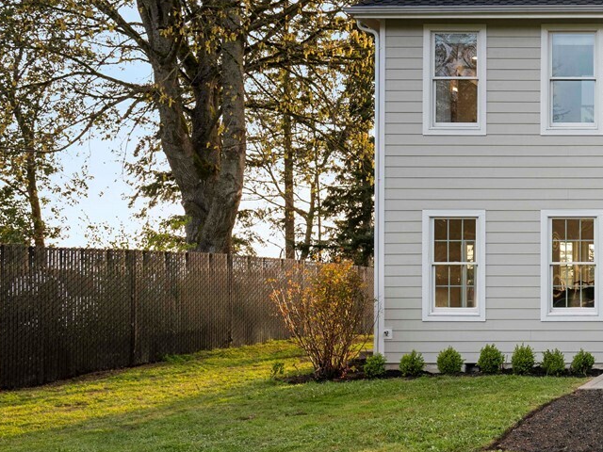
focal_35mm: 51
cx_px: 761
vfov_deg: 28.5
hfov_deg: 30.5
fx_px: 888
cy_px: 267
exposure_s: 1/25
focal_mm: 20
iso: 200
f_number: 8
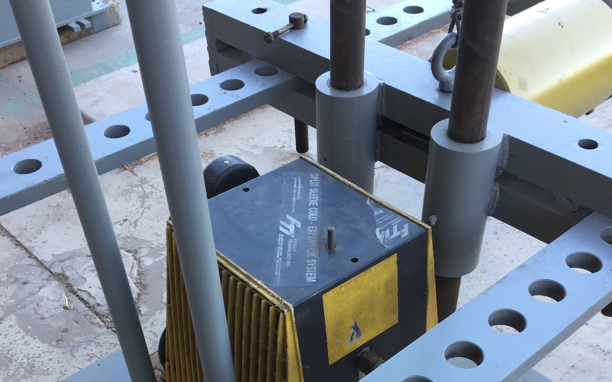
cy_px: 380
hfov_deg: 47.2
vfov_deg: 28.7
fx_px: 701
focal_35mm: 42
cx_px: 305
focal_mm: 4.15
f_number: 2.2
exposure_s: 1/120
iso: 50
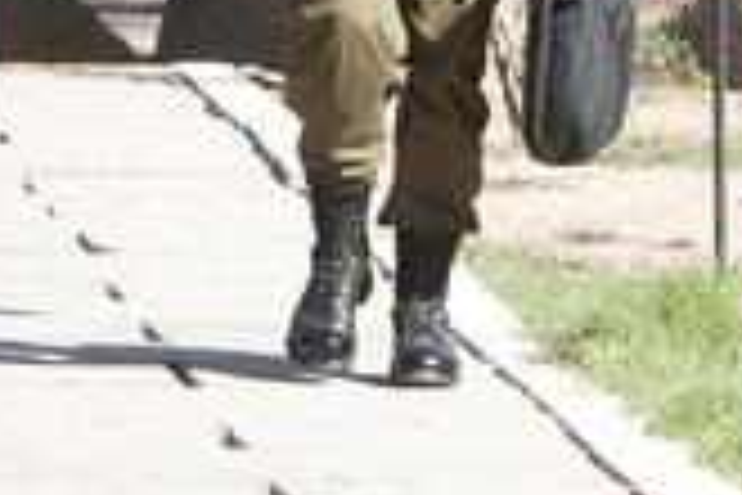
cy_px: -407
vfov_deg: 2.2
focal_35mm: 611
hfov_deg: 3.4
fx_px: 12591
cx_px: -198
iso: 400
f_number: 9
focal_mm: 105
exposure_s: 1/200
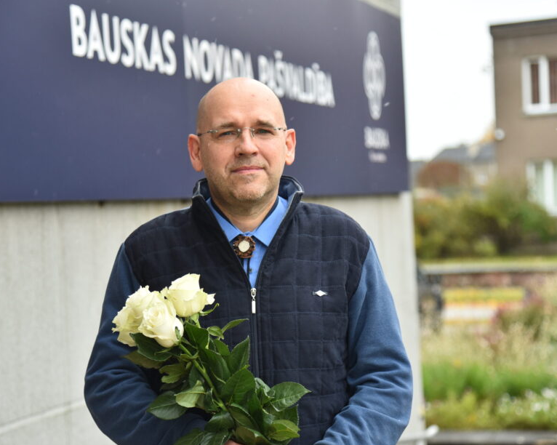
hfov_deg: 18.6
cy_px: 230
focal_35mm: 103
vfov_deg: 14.9
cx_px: 251
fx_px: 1697
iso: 640
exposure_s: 1/125
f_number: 4
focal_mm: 82
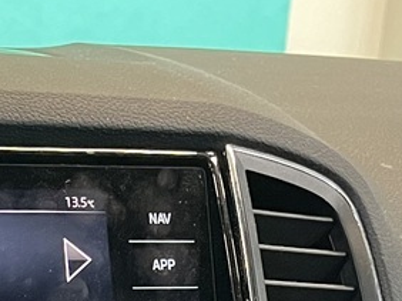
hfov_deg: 14.1
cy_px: 738
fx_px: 1543
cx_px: -148
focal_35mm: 133
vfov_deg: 9.7
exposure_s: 1/50
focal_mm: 5.1
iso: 400
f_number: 1.6
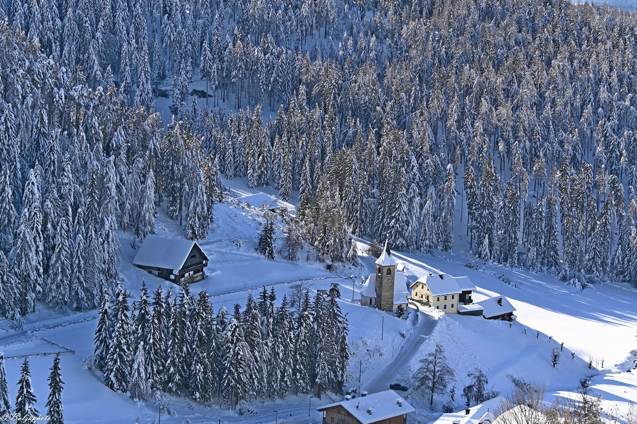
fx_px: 1980
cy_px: 212
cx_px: 318
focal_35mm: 112
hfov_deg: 18.3
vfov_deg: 12.2
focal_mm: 112
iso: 100
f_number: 6.3
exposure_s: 1/320
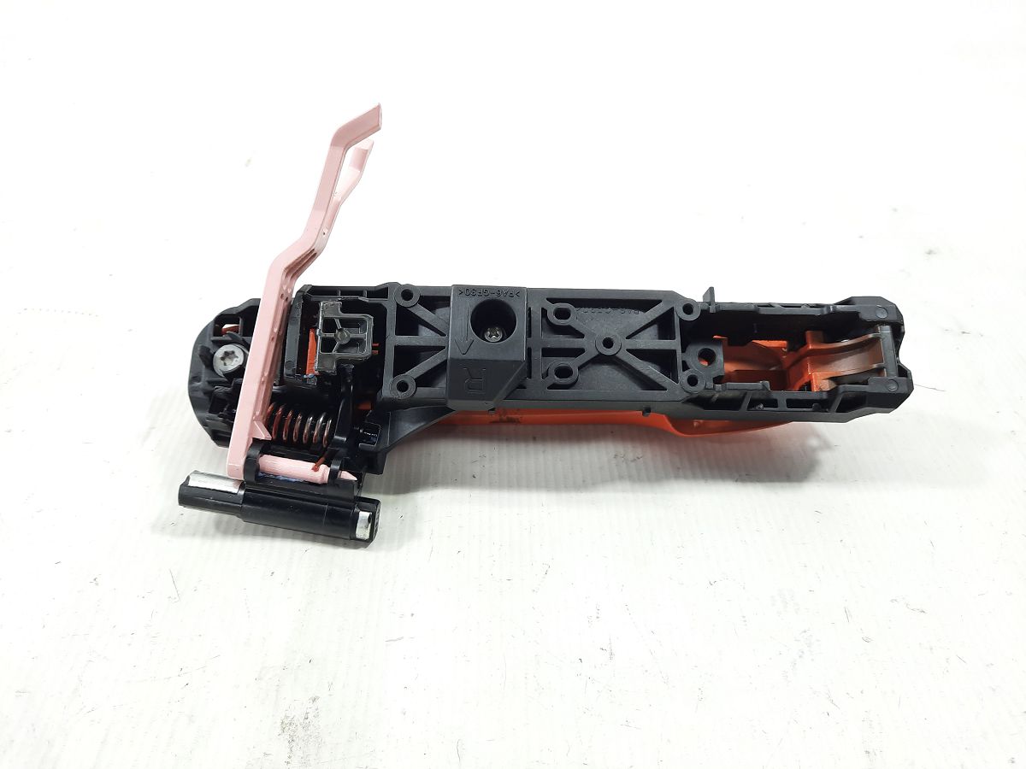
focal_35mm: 25
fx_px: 741
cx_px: 513
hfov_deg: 69.4
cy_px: 384
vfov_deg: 54.9
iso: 64
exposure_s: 1/50
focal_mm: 4.6
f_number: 2
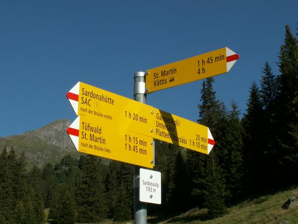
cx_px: 149
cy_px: 112
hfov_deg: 33.2
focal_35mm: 58
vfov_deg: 25.2
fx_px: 499
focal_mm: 9.67
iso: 50
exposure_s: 1/200
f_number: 8
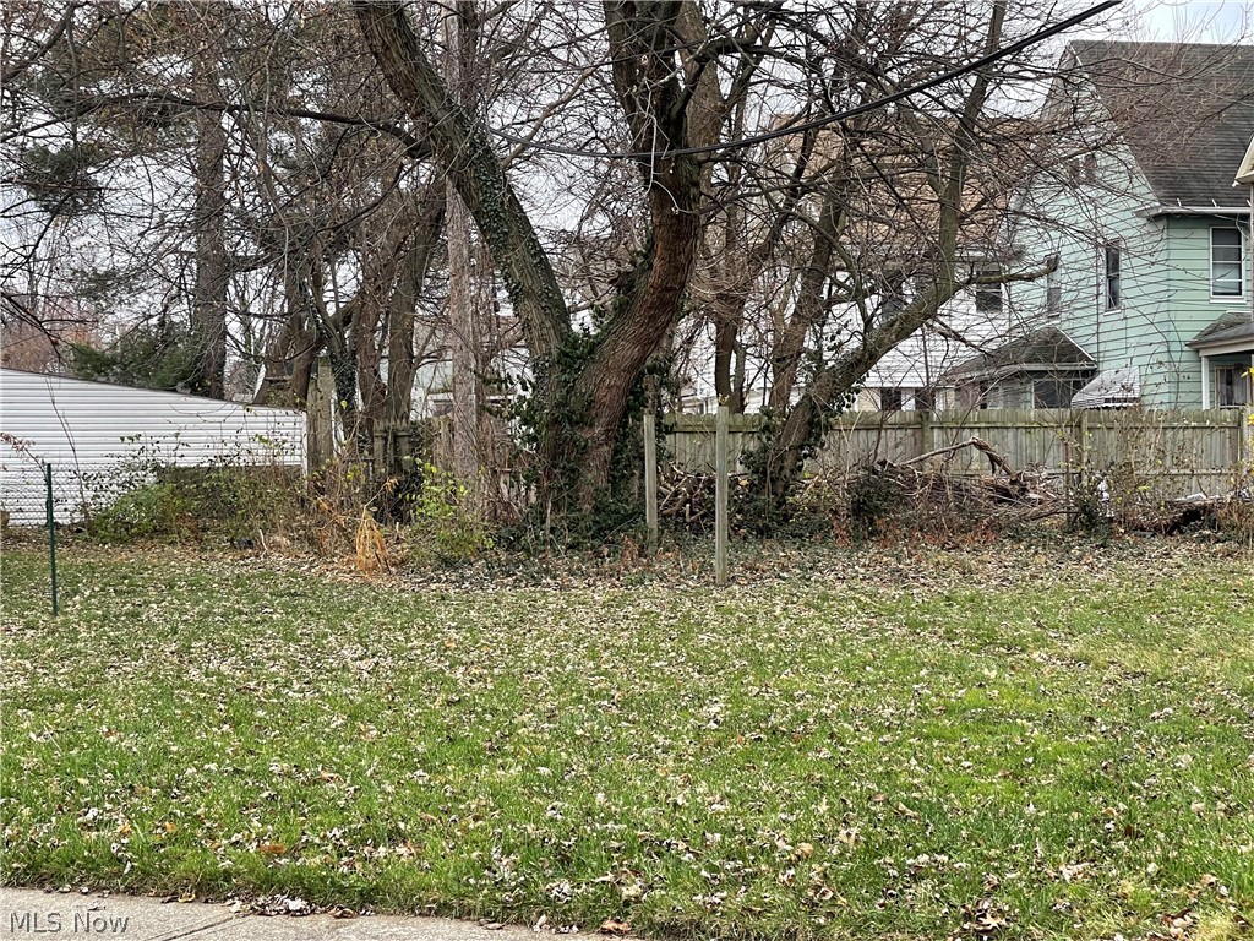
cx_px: 627
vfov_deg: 22.9
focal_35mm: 64
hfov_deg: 30.3
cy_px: 470
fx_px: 2318
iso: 80
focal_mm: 7.5
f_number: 2.2
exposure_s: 1/99
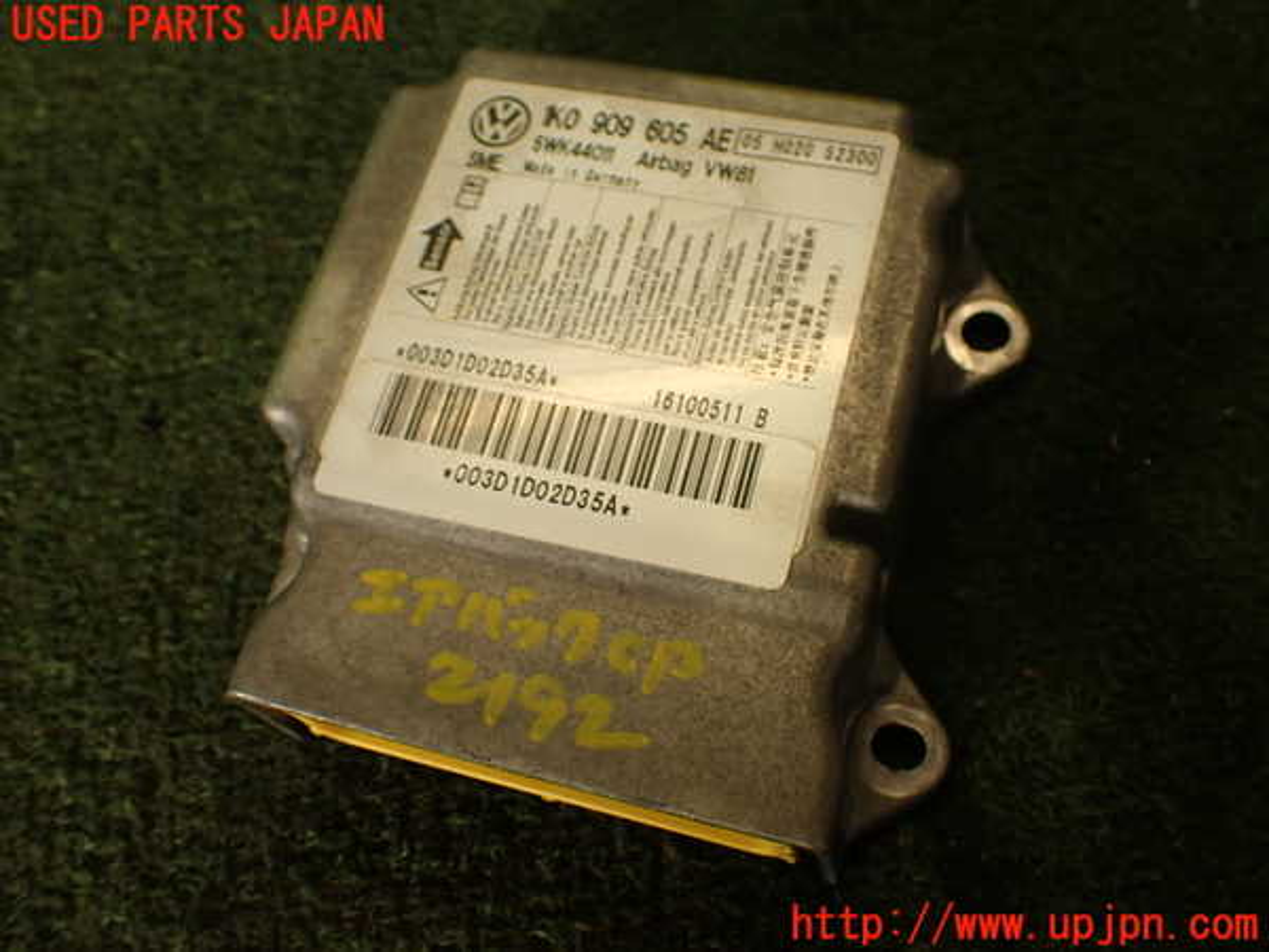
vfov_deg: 39.7
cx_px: 634
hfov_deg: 51.4
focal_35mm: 36
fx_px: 1320
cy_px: 476
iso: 125
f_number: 2.5
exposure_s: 1/80
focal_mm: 6.37
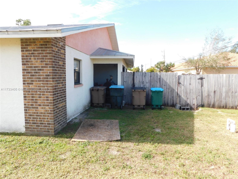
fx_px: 158
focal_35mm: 23
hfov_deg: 73.9
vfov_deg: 58.9
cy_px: 90
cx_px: 119
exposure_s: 1/640
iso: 125
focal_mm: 4
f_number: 3
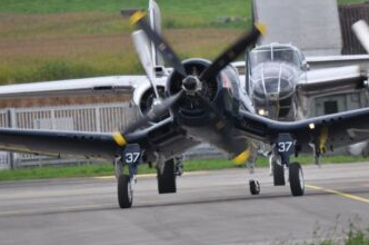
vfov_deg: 1.3
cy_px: 139
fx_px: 10414
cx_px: 238
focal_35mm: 1018
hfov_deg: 2.0
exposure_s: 1/500
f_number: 6.3
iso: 320
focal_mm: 450
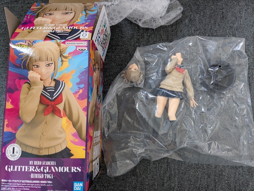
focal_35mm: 27
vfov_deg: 51.4
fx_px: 198
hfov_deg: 65.3
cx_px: 127
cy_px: 96
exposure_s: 1/24
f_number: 1.73
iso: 166
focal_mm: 4.38
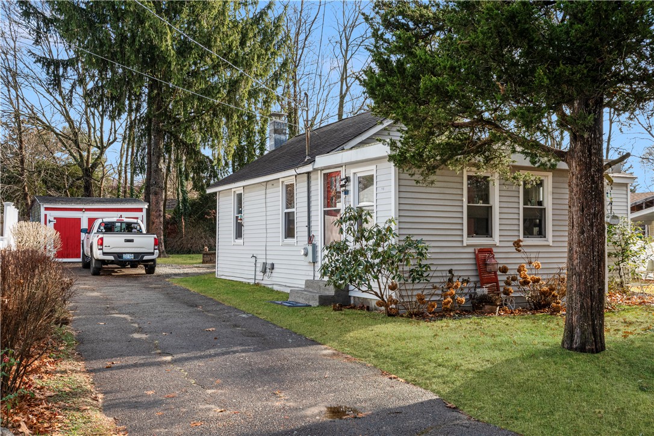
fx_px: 654
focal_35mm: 36
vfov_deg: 36.9
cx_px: 327
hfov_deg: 53.1
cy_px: 218
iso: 400
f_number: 14
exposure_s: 1/125
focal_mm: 24
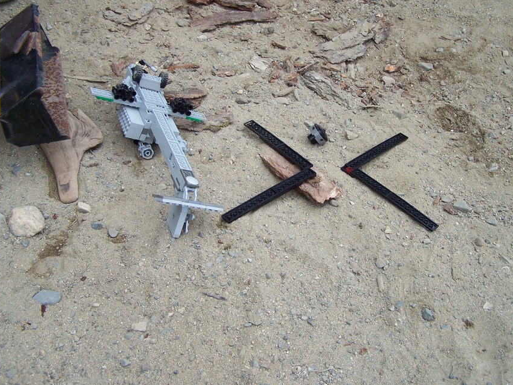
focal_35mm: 43
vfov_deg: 33.6
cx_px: 282
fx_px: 637
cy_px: 168
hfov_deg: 43.8
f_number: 2.8
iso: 80
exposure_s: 1/250
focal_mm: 6.3
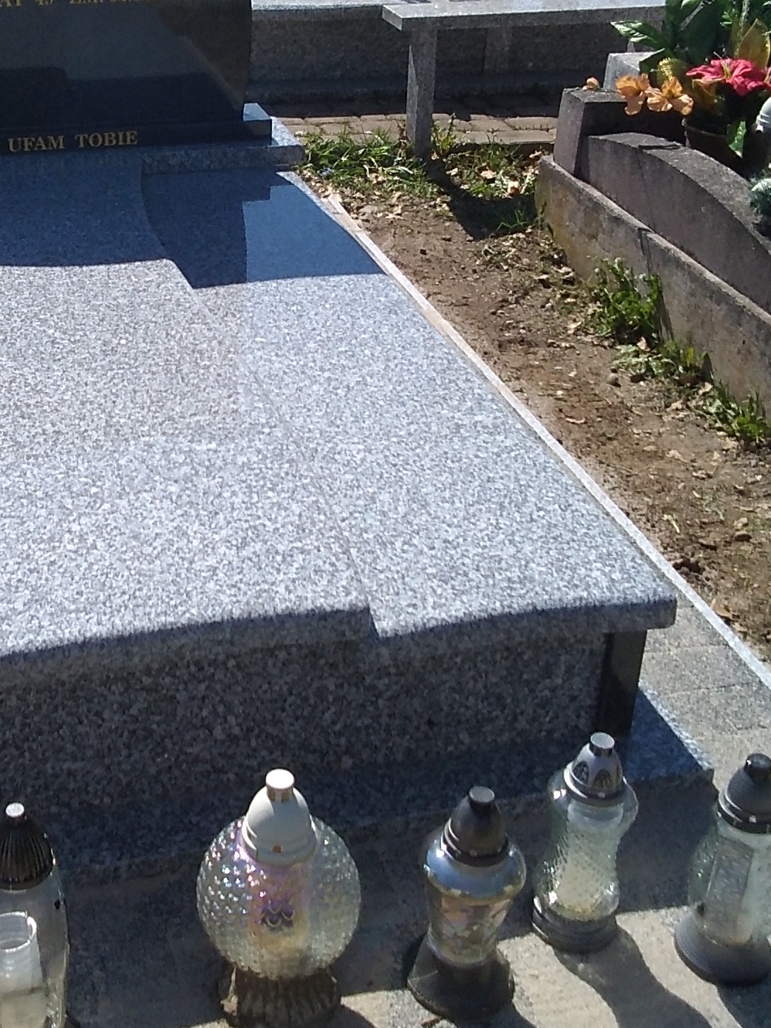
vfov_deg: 38.0
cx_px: 188
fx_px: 1485
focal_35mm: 50
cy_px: 399
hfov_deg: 28.7
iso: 100
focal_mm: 2.39
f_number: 2.4
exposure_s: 1/1042
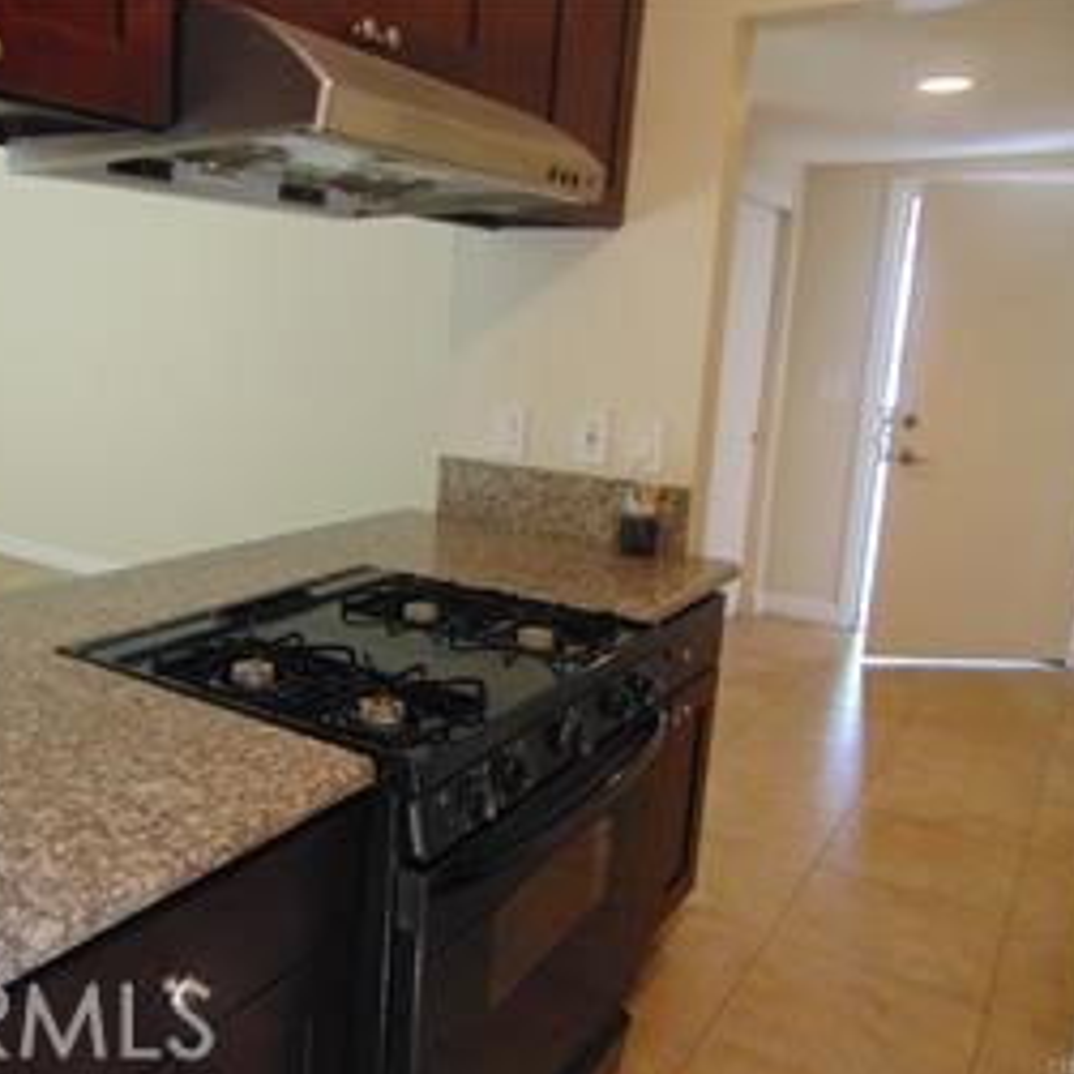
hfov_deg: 53.3
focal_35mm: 30
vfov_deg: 54.0
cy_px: 535
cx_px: 392
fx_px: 1053
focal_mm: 4.5
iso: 400
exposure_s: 1/30
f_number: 3
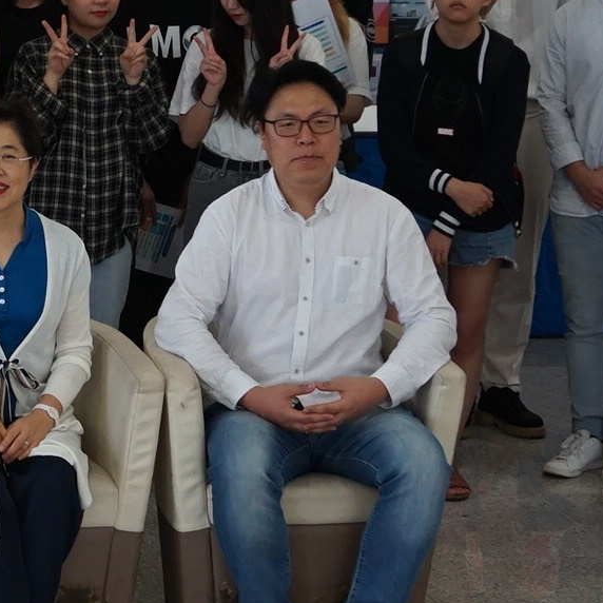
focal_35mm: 128
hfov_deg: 13.2
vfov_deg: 13.6
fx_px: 2523
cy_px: 194
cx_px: -150
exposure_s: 1/60
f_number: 4
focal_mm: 21
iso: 640
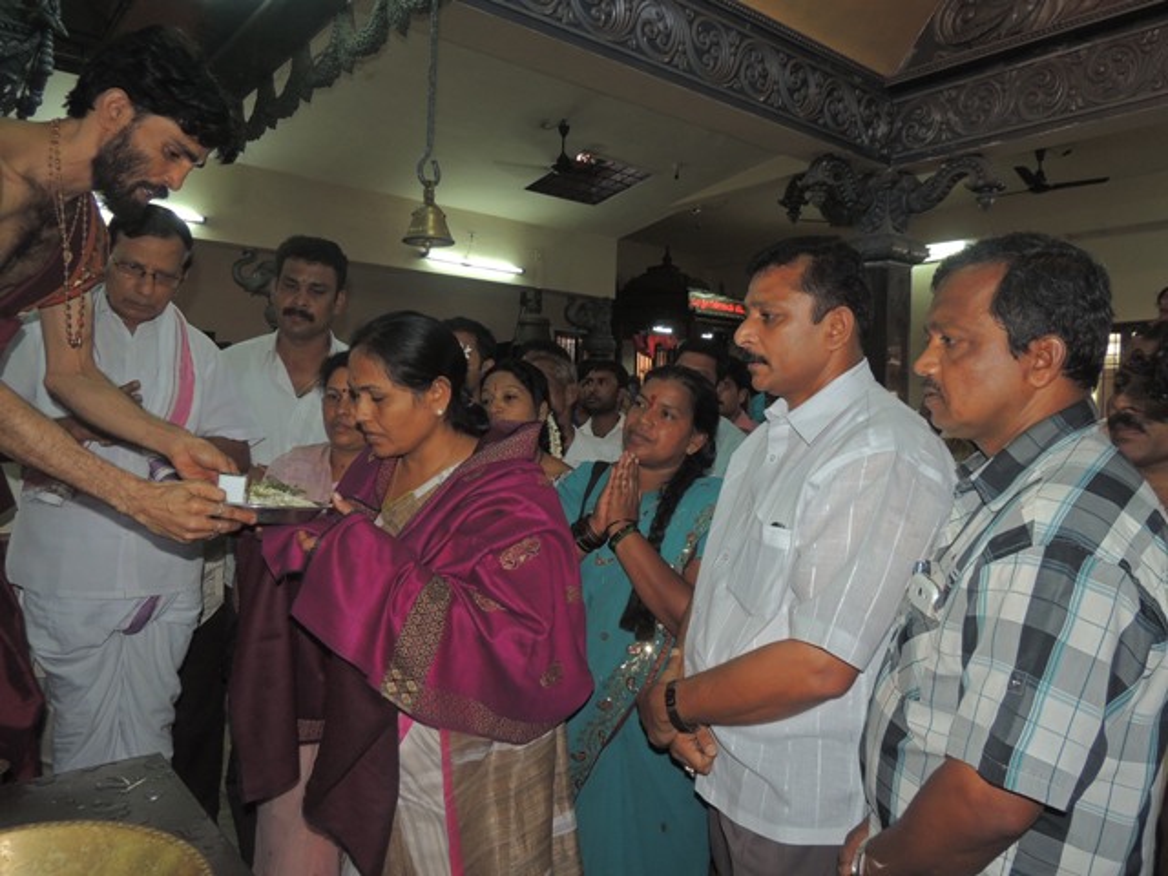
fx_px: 810
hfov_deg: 71.6
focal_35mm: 24
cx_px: 584
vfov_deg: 56.8
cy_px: 438
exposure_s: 1/30
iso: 200
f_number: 3
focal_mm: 4.3
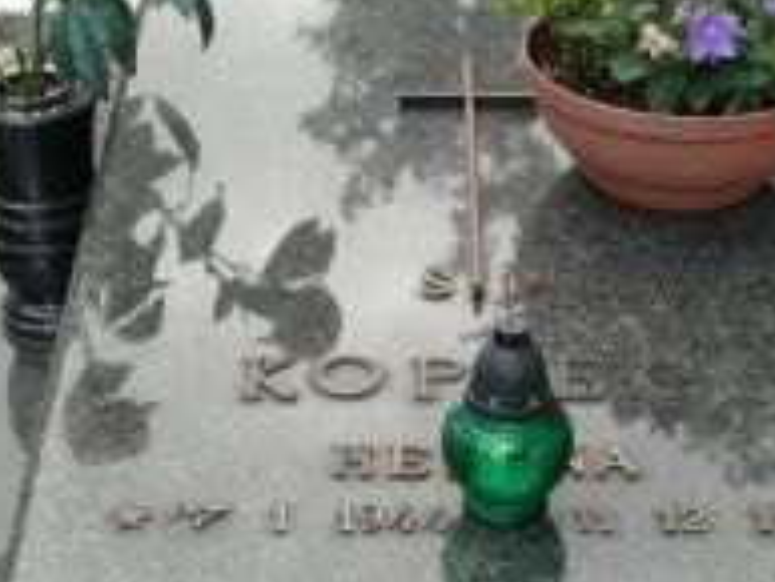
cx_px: 506
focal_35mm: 87
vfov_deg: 16.6
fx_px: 1949
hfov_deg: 22.4
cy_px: 594
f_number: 3.2
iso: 100
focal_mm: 7.4
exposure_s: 1/125
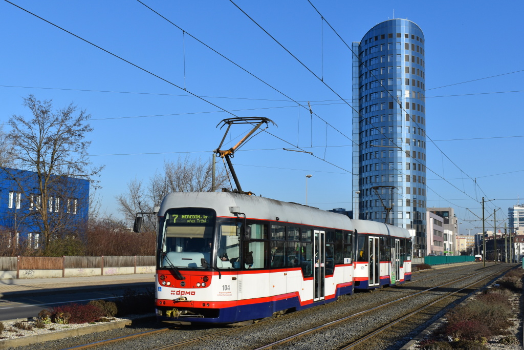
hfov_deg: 43.6
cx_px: 262
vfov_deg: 29.9
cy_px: 175
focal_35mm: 45
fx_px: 655
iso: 200
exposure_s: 1/400
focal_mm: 30
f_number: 10
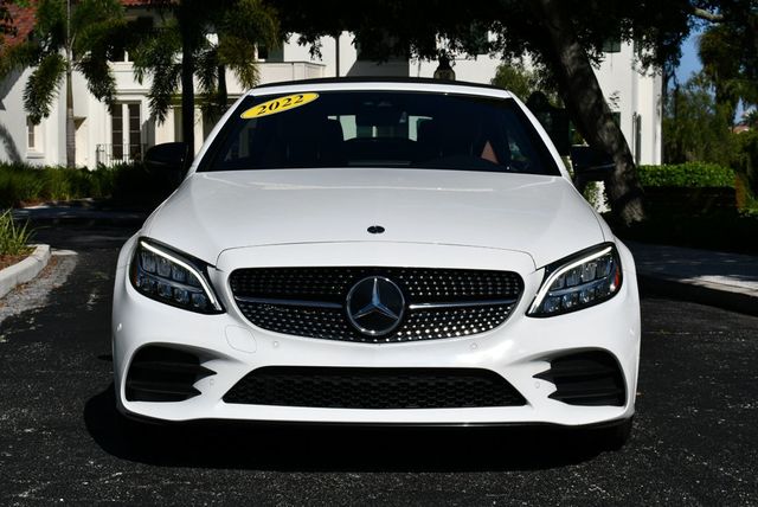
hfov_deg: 26.6
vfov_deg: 18.0
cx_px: 379
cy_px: 254
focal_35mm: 76
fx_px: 1602
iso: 100
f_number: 11
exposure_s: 1/500
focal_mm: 38
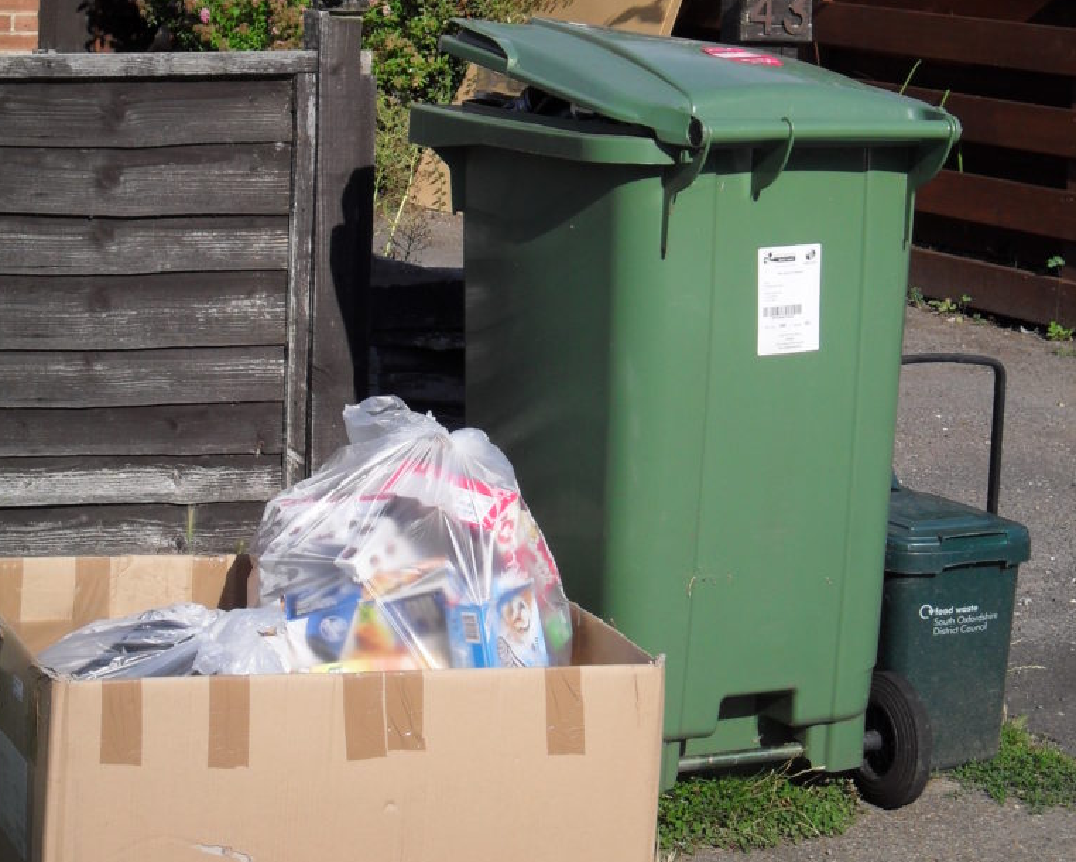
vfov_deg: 15.2
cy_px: 352
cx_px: 535
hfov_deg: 19.0
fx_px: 3217
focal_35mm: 101
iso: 100
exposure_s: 1/750
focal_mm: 13.6
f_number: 5
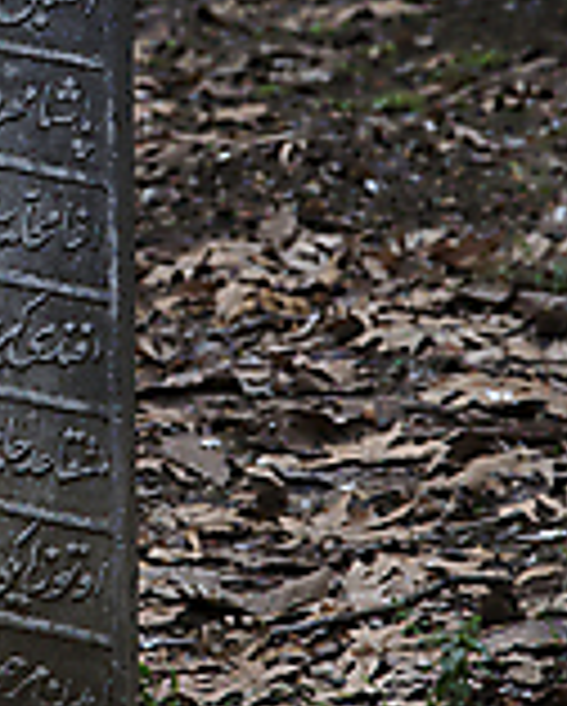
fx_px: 6909
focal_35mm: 330
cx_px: -20
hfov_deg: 4.7
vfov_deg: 5.8
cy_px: 157
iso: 200
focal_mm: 92
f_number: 6.3
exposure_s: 1/100
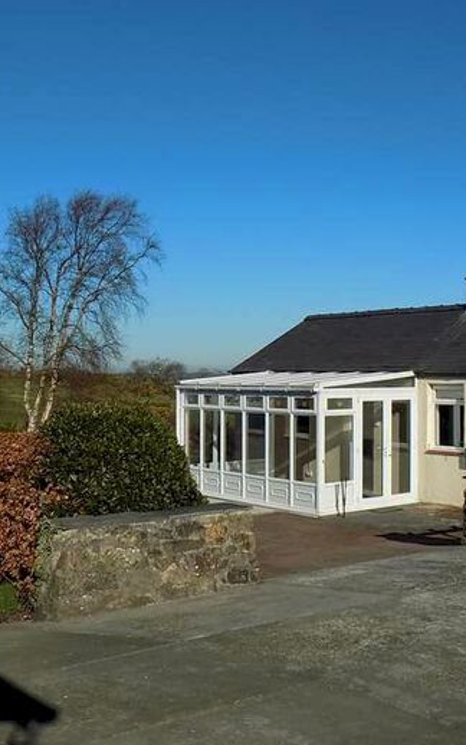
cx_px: 423
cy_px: 373
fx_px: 873
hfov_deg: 28.7
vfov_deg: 46.2
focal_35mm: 43
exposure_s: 1/160
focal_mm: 5.3
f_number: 10.6
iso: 80
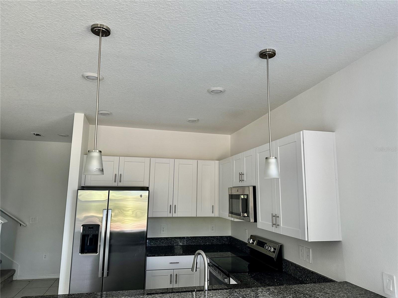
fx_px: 276
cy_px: 149
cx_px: 199
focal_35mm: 24
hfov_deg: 71.6
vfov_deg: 56.8
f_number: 1.78
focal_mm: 6.86
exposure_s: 1/121
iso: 200
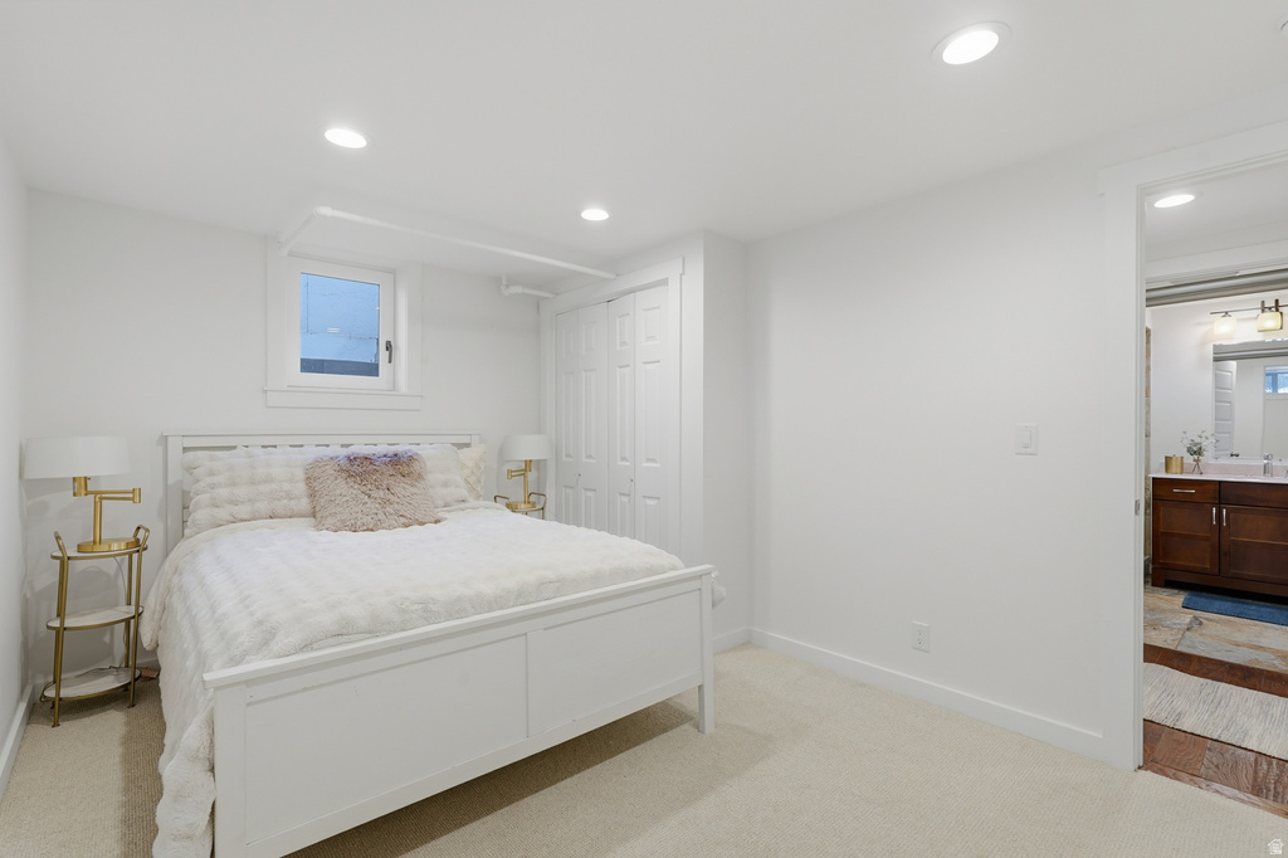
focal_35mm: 16
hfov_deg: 96.8
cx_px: 644
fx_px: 572
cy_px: 429
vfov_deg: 73.7
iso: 250
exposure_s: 1/500
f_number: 9
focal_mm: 16
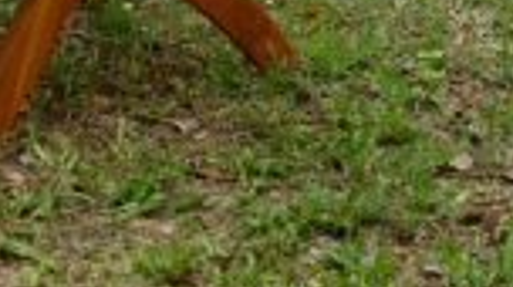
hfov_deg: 5.0
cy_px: -712
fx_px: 5895
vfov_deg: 2.7
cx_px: -154
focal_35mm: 434
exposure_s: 1/125
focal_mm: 70
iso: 200
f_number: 5.6
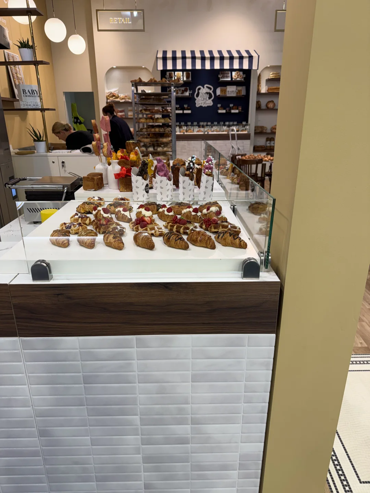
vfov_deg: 71.6
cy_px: 246
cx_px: 185
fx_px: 342
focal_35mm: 24
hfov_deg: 56.8
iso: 50
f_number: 1.78
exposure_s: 1/100
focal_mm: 6.76
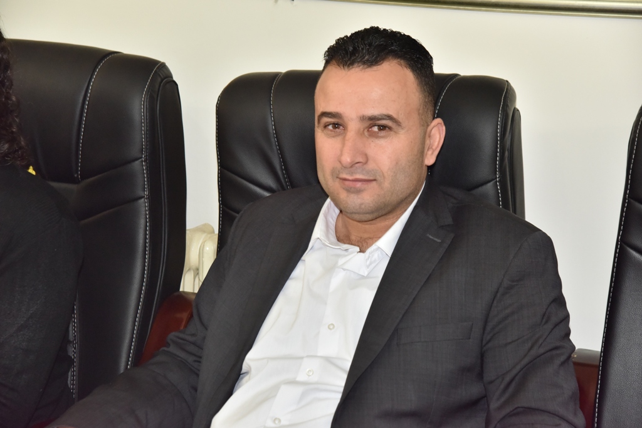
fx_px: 1534
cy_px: 214
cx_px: 321
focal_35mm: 86
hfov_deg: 23.6
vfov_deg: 15.9
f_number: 6.3
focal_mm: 86
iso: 2500
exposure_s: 1/60
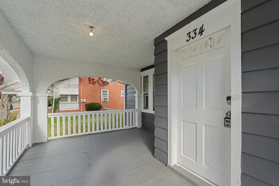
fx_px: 124
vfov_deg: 73.7
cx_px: 140
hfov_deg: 96.7
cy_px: 93
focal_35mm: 16
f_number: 8
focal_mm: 16
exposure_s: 1/400
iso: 1600
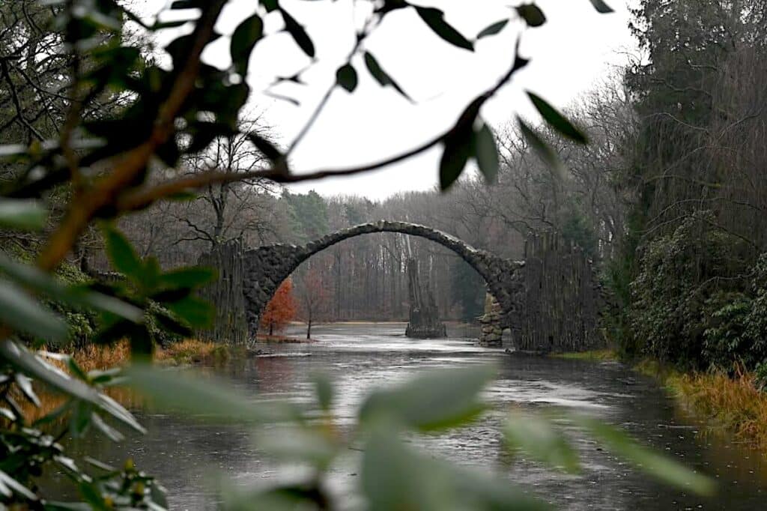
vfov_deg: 27.5
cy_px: 256
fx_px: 1044
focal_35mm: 49
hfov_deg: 40.4
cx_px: 384
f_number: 5.6
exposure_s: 1/250
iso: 200
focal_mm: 49
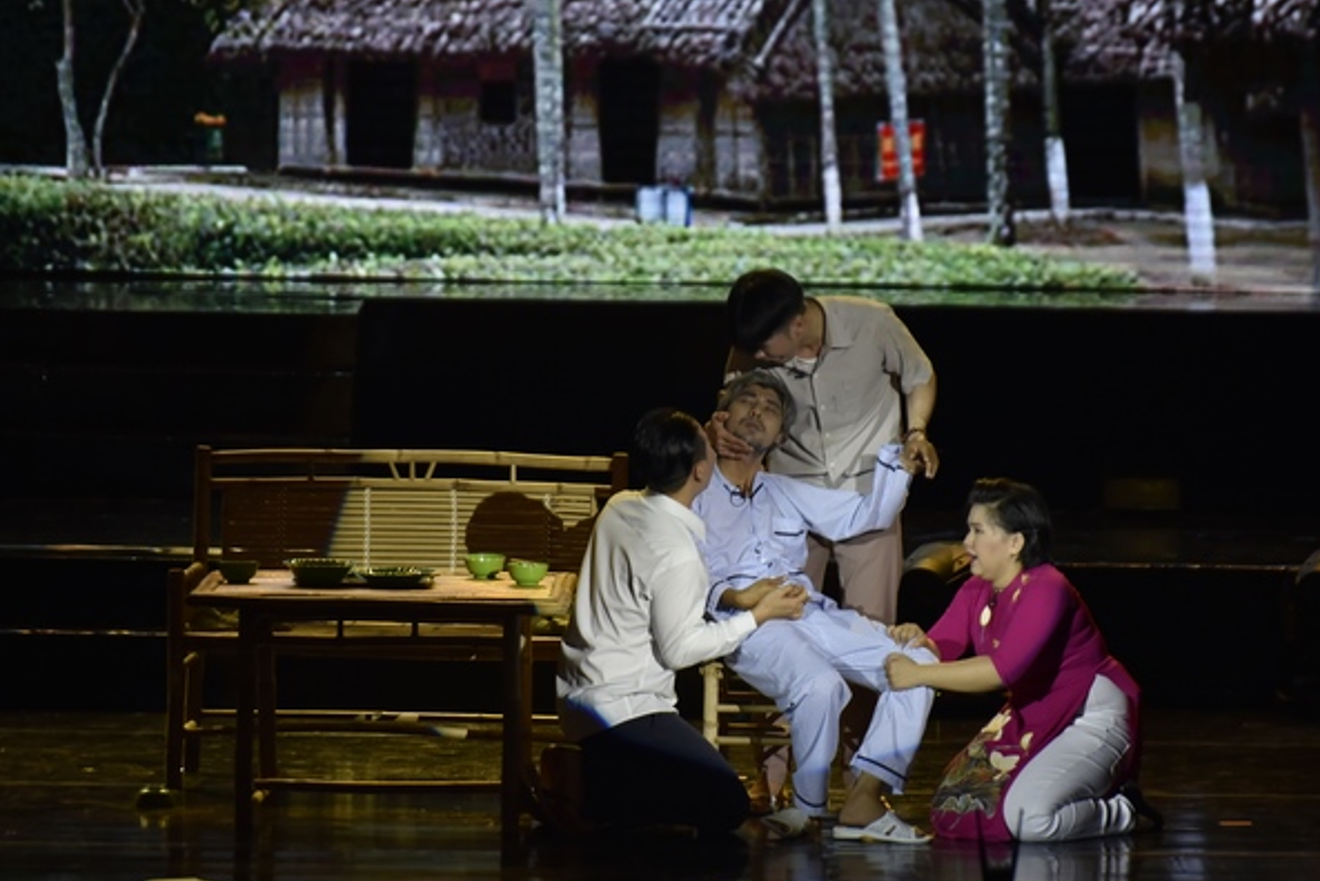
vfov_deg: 5.7
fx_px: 8841
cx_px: 710
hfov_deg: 8.5
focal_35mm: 241
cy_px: 481
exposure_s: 1/160
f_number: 5.3
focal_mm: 220
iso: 1000
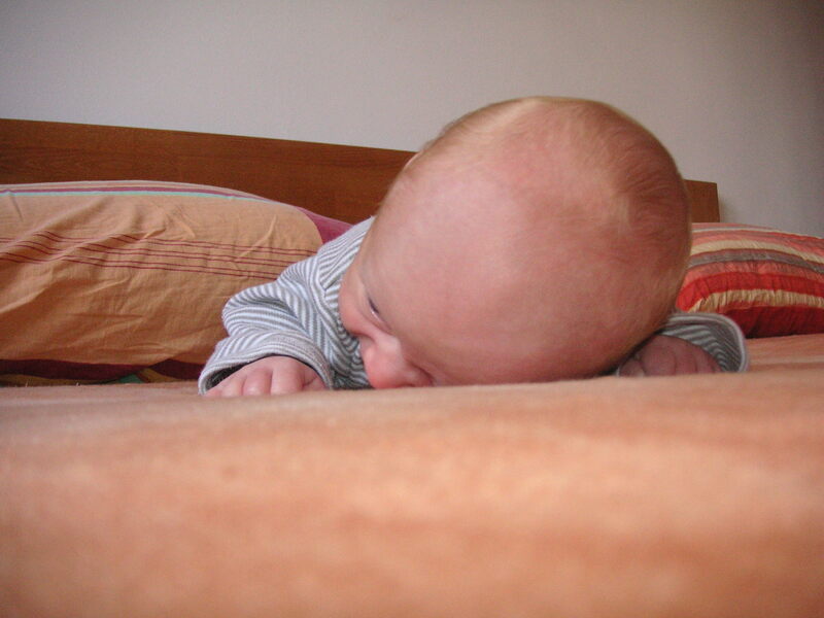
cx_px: 412
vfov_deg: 38.7
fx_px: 881
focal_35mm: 37
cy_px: 309
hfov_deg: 50.1
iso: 160
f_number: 2.8
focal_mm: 6.1
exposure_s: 1/45
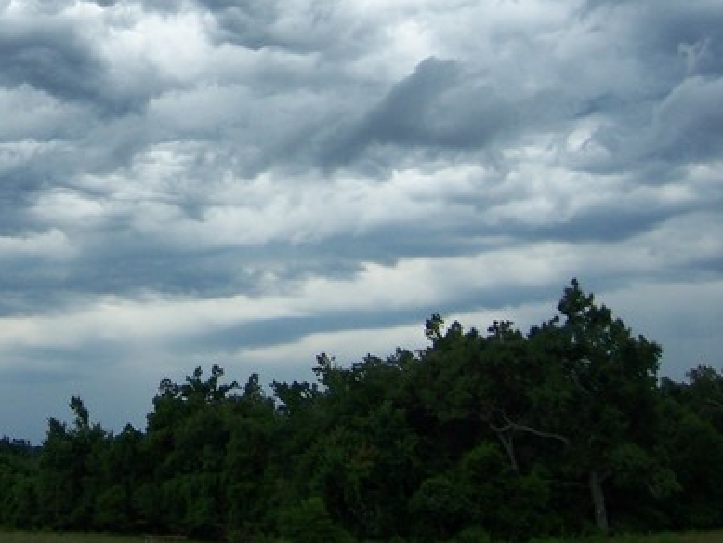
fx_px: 1546
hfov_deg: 25.2
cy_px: -13
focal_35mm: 74
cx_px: 26
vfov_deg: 19.3
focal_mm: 6.2
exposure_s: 1/500
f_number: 2.8
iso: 80
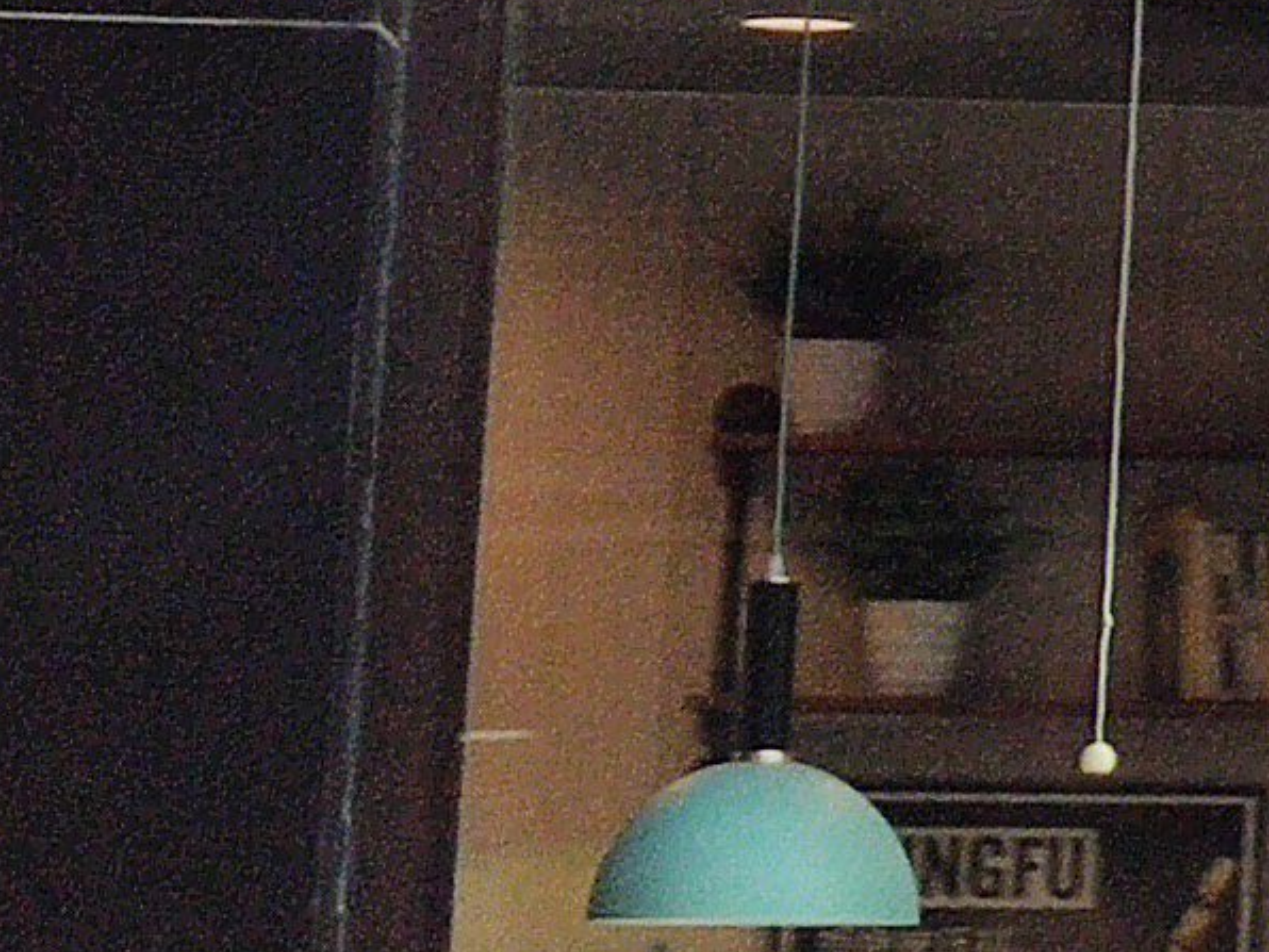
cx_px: 2770
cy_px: -892
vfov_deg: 6.2
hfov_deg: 7.9
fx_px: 8615
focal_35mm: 235
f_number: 1.75
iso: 112
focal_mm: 4.75
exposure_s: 1/739
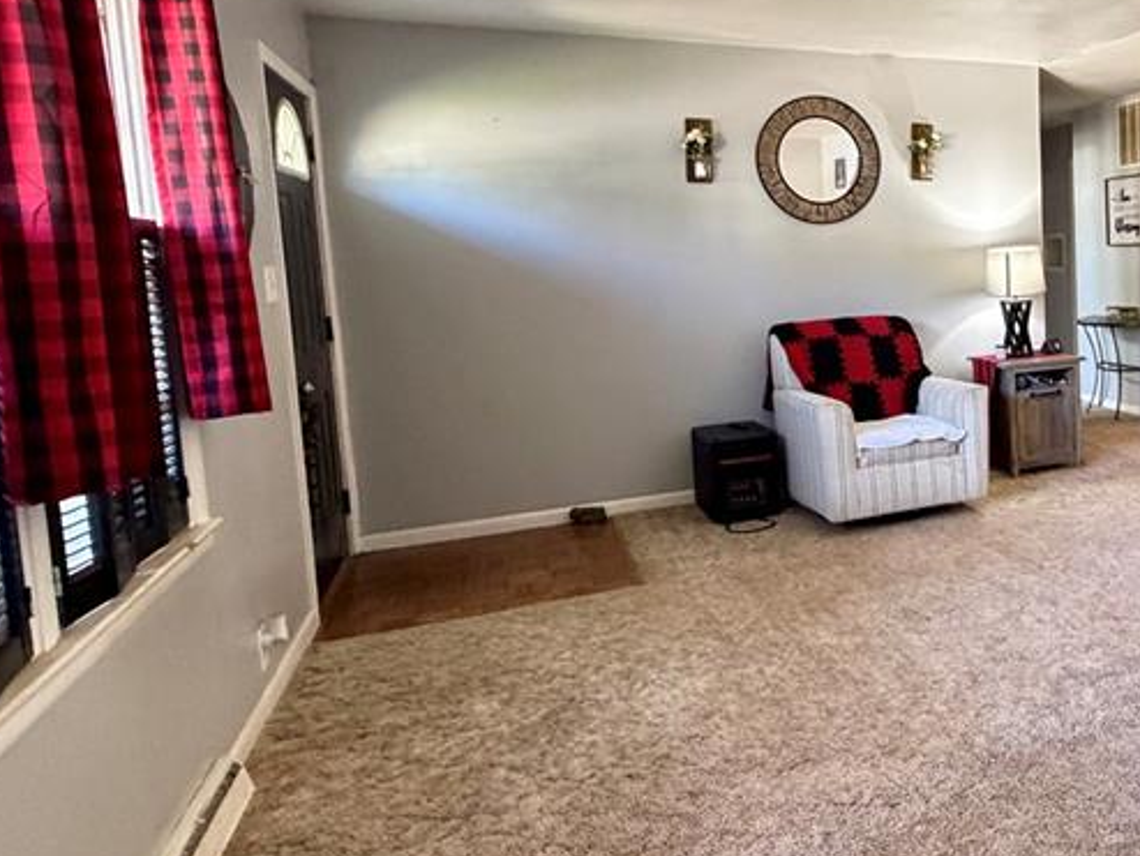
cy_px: 335
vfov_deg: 47.9
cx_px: 1036
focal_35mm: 29
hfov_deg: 53.5
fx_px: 956
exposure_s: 1/60
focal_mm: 2.22
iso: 500
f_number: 2.2
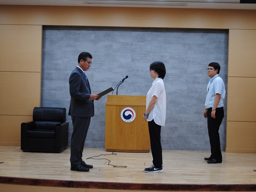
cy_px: 96
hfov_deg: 36.8
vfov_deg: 28.0
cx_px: 130
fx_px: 385
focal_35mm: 52
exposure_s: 1/30
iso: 280
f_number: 4.8
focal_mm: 32
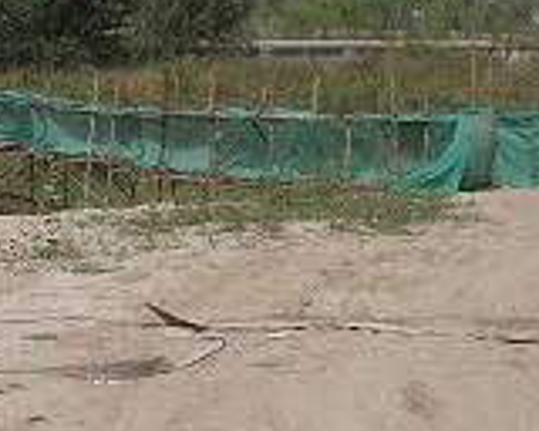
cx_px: -2
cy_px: 158
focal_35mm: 174
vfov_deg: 8.9
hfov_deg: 11.0
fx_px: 2776
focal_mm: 10.36
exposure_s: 1/309
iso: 50
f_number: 9.2
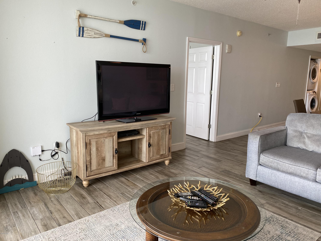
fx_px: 241
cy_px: 120
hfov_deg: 67.3
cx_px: 160
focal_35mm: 26
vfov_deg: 53.1
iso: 80
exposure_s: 1/120
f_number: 1.8
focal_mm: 4.25
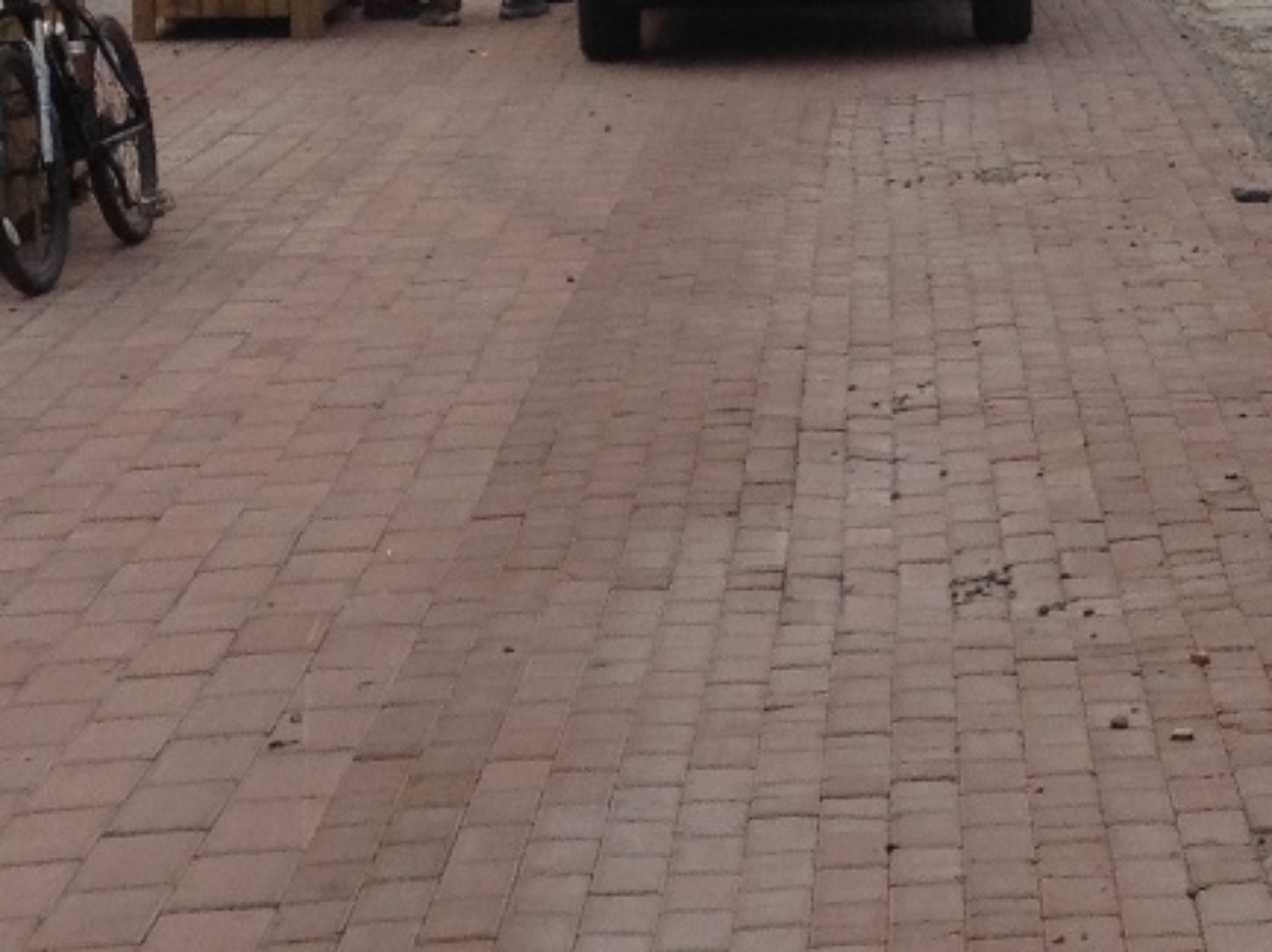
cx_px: 1572
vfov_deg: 10.5
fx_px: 5140
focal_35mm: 140
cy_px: -10
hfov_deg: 13.7
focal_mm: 4.28
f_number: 2.4
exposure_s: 1/1346
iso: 64
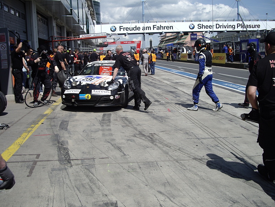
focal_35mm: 38
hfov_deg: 49.0
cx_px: 138
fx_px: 302
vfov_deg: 37.7
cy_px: 104
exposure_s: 1/320
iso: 50
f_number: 5.6
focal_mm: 7.9
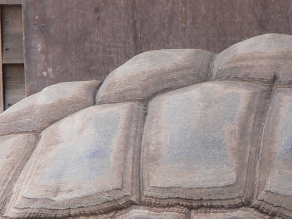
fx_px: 9248
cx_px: 263
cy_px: 198
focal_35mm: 1097
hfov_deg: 1.8
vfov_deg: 1.4
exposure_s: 1/125
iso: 80
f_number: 5.6
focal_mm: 88.8
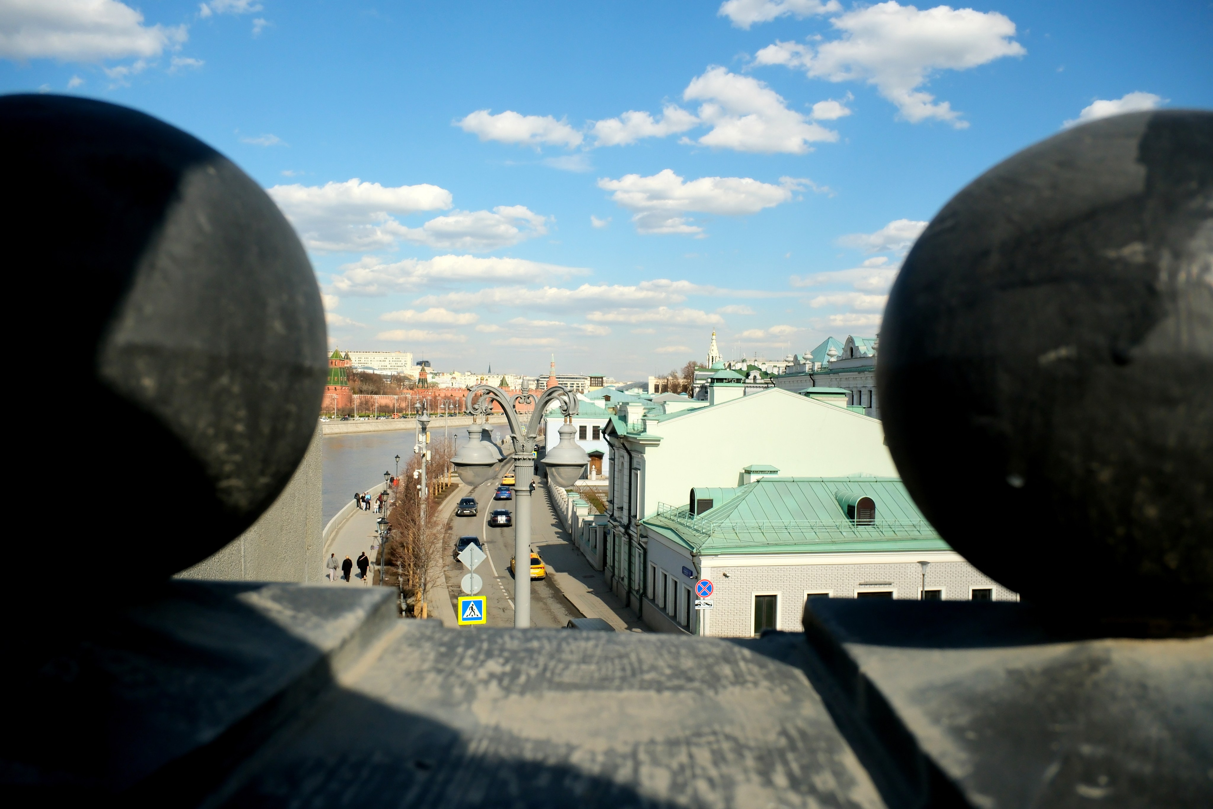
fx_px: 910
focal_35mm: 27
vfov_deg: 47.9
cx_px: 606
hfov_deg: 67.4
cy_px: 404
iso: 640
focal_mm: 18
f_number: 8
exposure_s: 1/1400
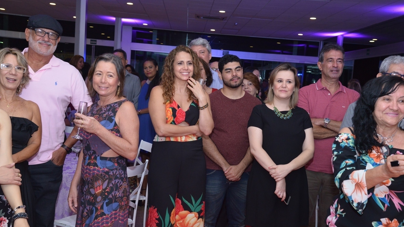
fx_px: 525
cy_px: 125
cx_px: 205
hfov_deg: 42.1
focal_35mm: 49
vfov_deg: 24.4
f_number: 6.3
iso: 3200
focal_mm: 46
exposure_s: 1/160
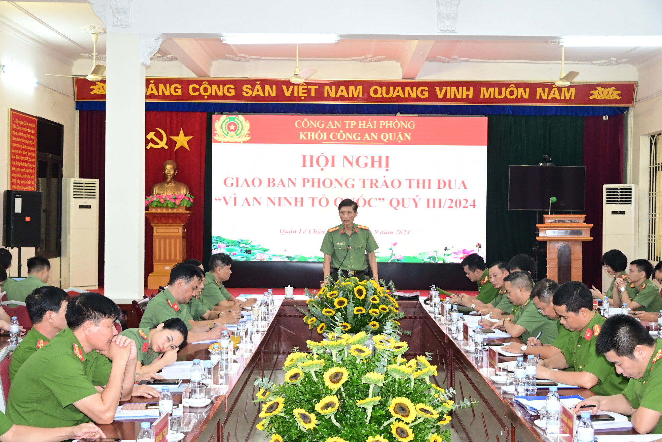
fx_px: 827
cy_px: 221
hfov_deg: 43.6
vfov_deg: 29.9
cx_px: 331
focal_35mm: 45
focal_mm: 30
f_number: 4.2
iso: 2000
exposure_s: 1/200
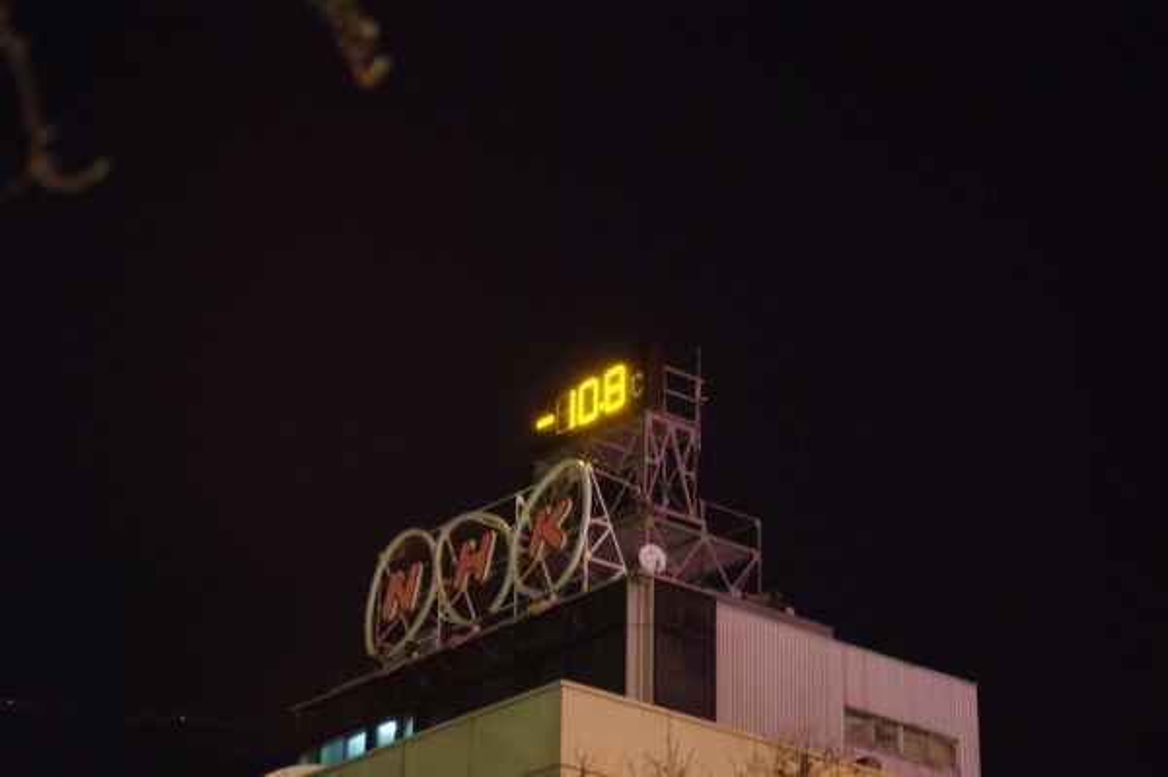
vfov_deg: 16.6
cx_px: 584
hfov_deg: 24.8
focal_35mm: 82
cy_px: 388
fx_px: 2658
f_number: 2.8
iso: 800
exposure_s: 1/6
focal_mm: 55
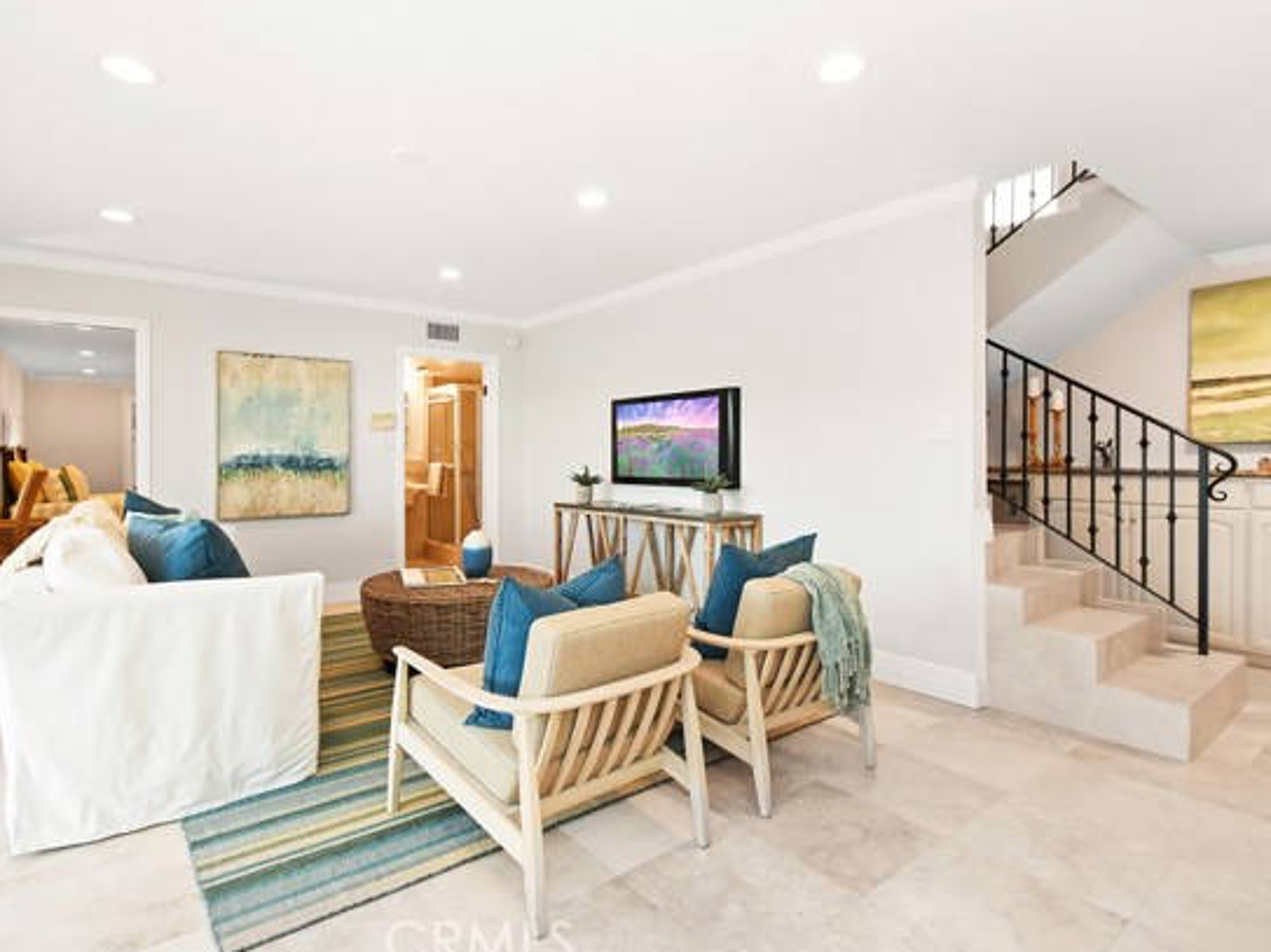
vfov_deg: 74.7
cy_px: 476
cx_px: 597
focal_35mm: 17
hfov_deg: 90.9
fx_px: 624
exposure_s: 1/25
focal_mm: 10
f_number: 8
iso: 1250
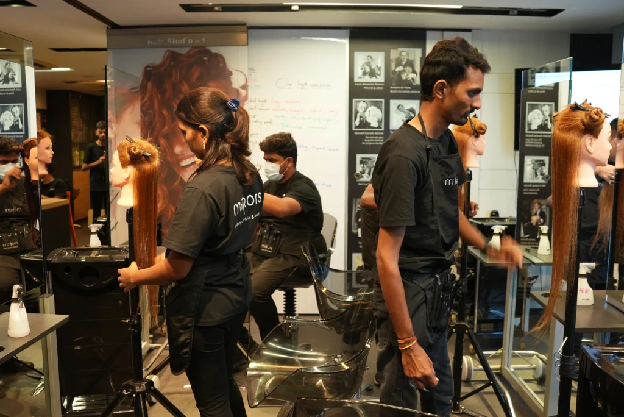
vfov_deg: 37.9
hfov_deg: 54.4
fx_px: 607
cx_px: 312
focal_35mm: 35
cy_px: 208
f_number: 4.5
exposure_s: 1/40
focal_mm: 35
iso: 1600
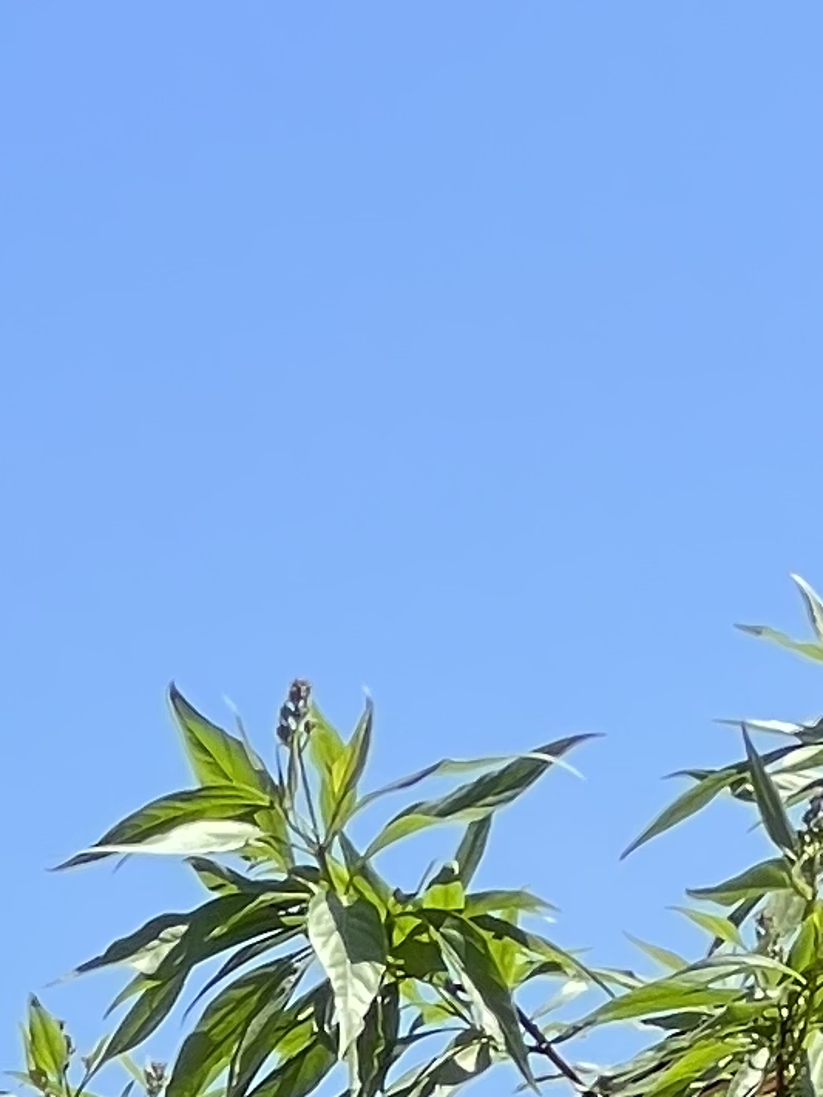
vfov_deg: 4.4
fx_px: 13845
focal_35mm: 437
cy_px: 2962
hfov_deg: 3.4
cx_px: -1356
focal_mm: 9
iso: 32
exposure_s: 1/300
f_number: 2.8
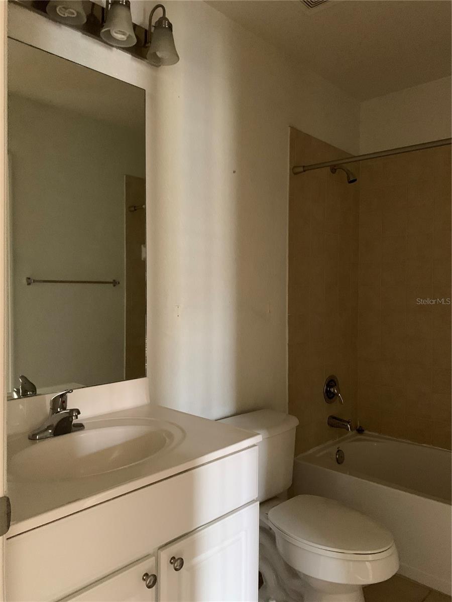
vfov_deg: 67.3
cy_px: 301
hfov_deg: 53.1
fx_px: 453
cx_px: 226
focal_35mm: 26
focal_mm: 4.25
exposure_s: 1/30
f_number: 1.8
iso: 640
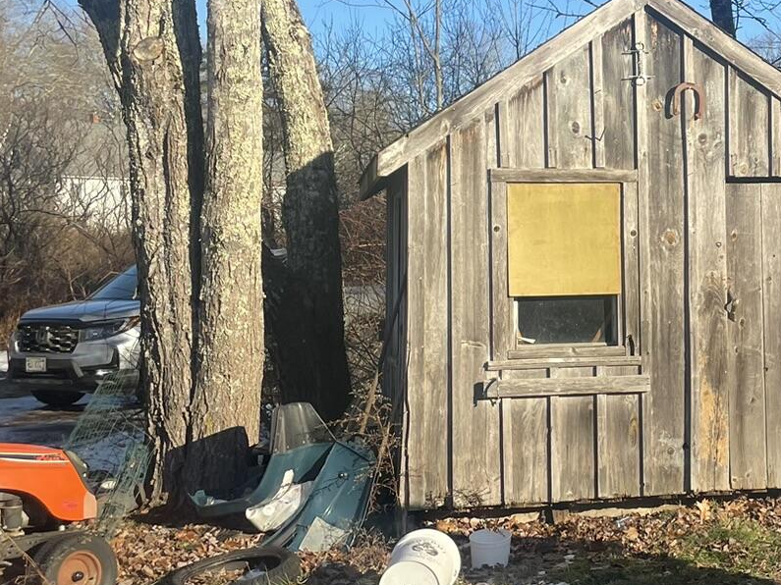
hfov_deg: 27.5
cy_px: 222
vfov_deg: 21.9
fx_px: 1511
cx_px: 753
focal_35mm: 67
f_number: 1.6
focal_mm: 4.2
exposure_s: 1/1855
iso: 32
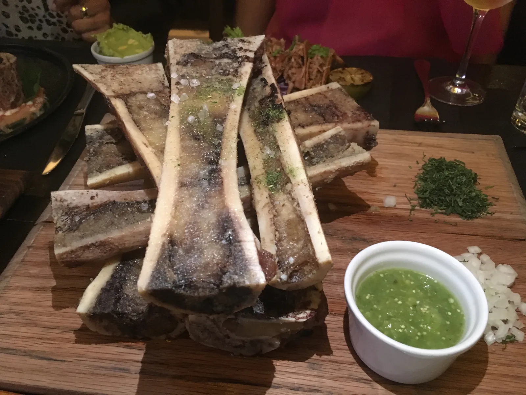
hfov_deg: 61.7
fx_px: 441
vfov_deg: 48.2
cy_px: 198
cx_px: 263
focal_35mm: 29
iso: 500
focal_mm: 4.15
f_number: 2.2
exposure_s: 1/15
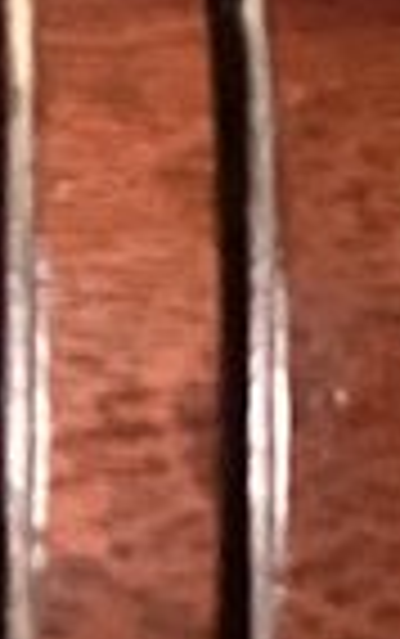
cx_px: -299
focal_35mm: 351
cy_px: 961
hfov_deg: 3.7
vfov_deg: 5.9
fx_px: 6110
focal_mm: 3.3
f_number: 2.4
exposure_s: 1/30
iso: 400
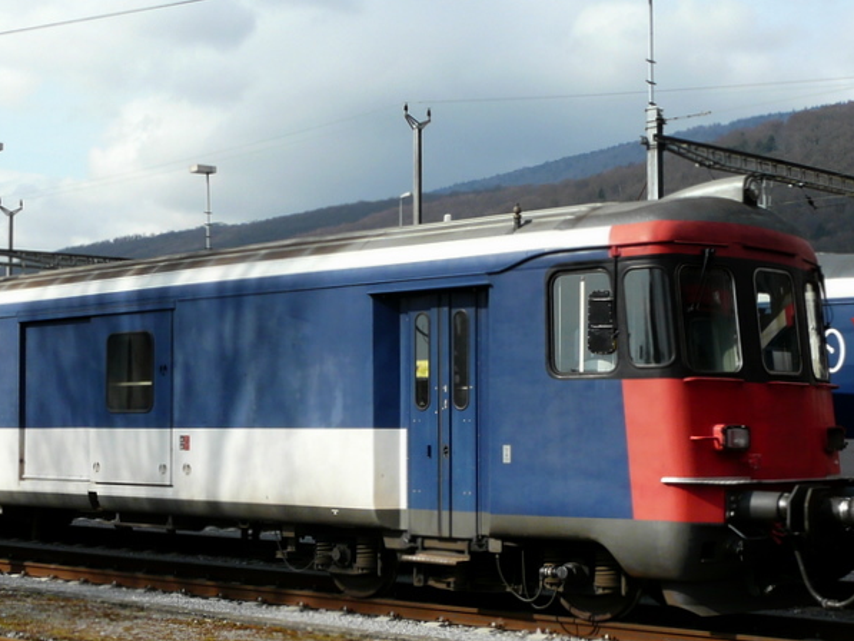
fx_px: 1530
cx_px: 230
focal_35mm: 62
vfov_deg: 23.6
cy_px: 401
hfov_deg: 30.7
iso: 100
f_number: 5.6
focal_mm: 6
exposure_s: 1/320
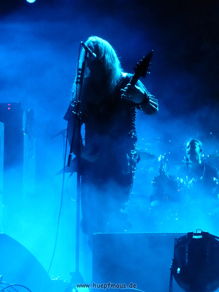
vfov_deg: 26.0
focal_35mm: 75
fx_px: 633
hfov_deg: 19.6
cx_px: 110
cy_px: 146
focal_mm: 13.3
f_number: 5
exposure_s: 1/80
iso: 1600
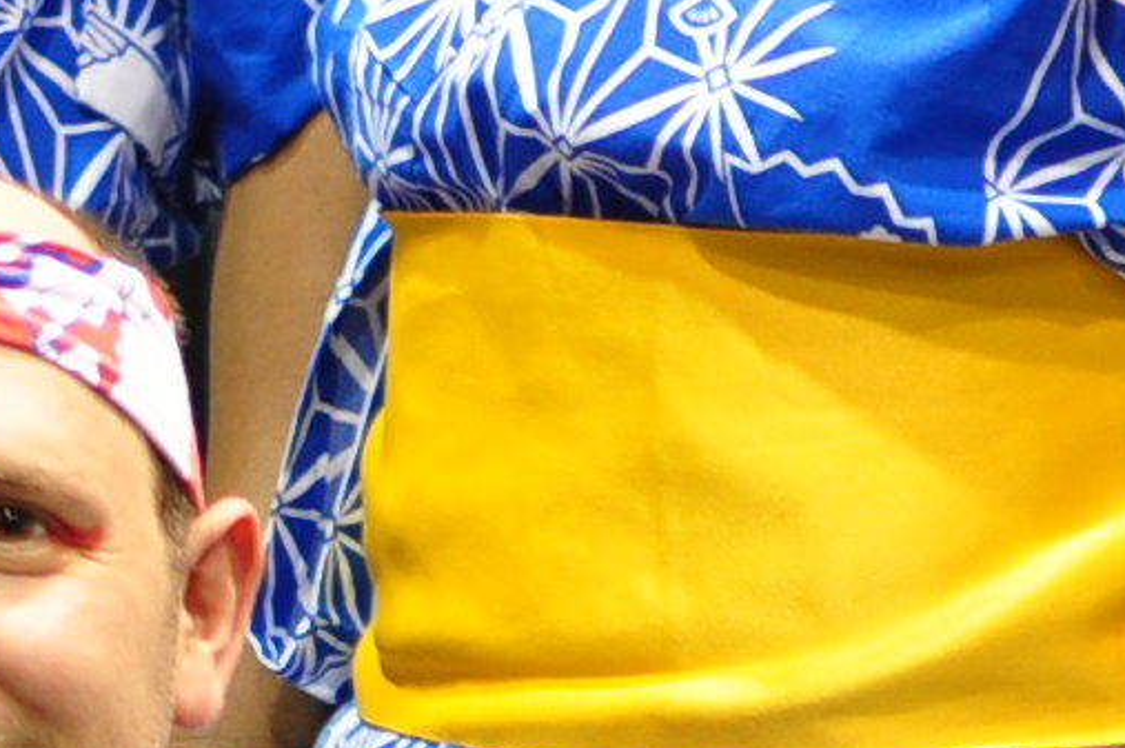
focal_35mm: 333
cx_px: -1147
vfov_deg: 4.1
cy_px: 697
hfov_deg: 6.0
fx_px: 10401
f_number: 2
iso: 200
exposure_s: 1/15
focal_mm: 35
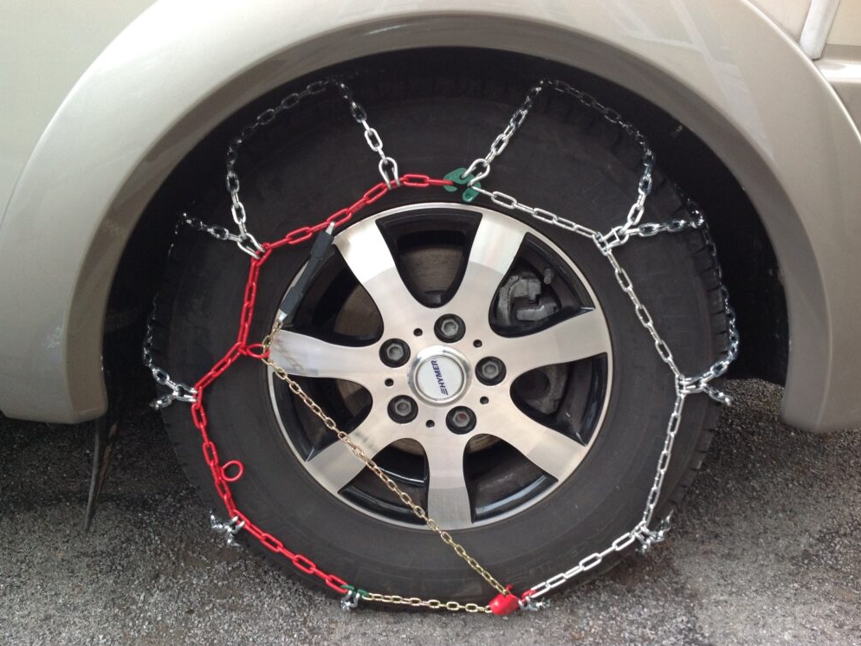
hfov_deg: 51.3
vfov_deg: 39.7
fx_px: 896
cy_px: 324
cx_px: 439
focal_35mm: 36
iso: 64
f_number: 2.4
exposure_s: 1/60
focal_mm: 4.28
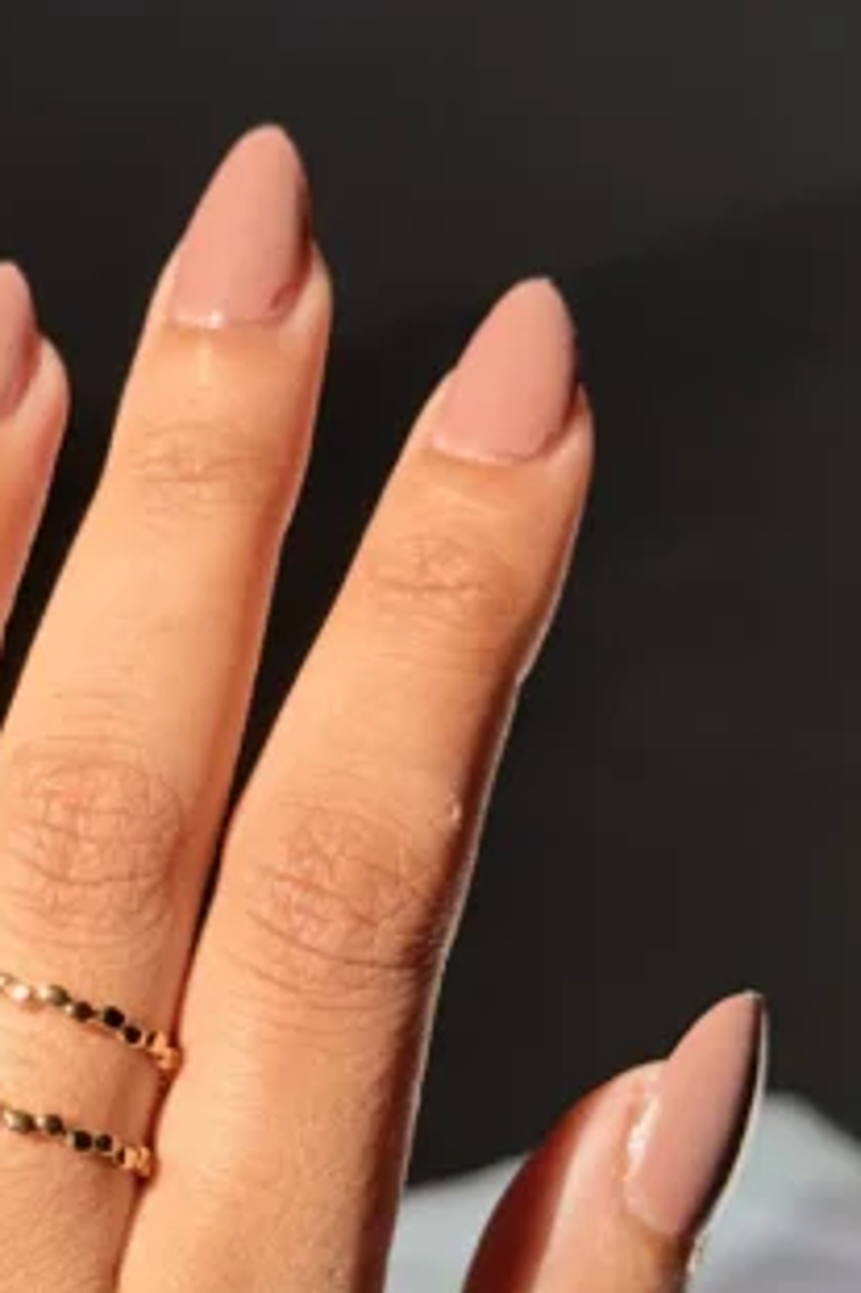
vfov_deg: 21.9
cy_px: 975
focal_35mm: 92
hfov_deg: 14.7
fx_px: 3304
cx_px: 42
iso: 64
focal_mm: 6.76
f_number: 1.78
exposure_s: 1/3534
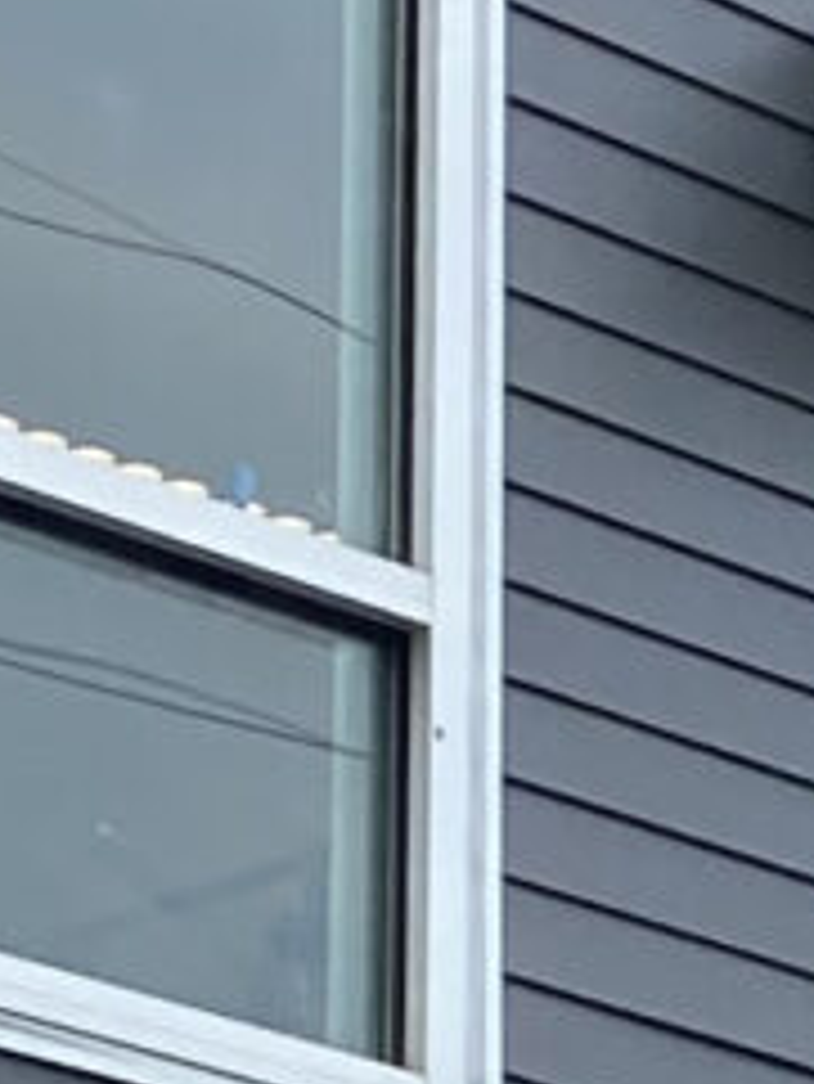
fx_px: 8646
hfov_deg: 5.0
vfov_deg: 7.0
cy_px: 1786
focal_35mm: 276
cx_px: 2752
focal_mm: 4.25
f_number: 1.8
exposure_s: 1/2105
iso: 32
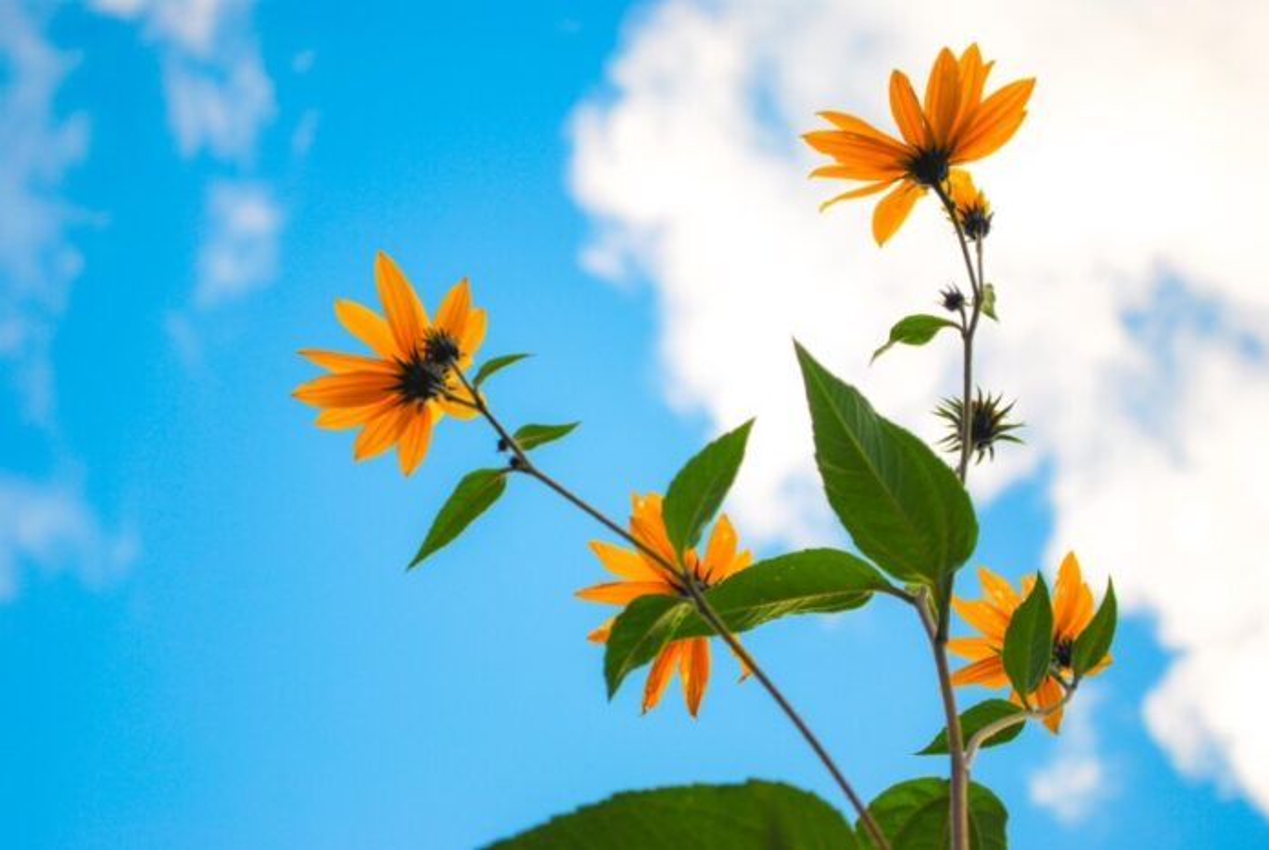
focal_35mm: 69
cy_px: 425
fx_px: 2435
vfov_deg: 19.8
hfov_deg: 29.2
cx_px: 634
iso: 100
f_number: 5.3
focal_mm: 46
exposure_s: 1/320
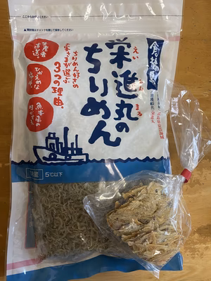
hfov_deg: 53.1
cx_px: 106
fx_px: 211
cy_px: 140
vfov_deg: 67.3
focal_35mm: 26
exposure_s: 1/50
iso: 100
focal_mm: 4.25
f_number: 1.8
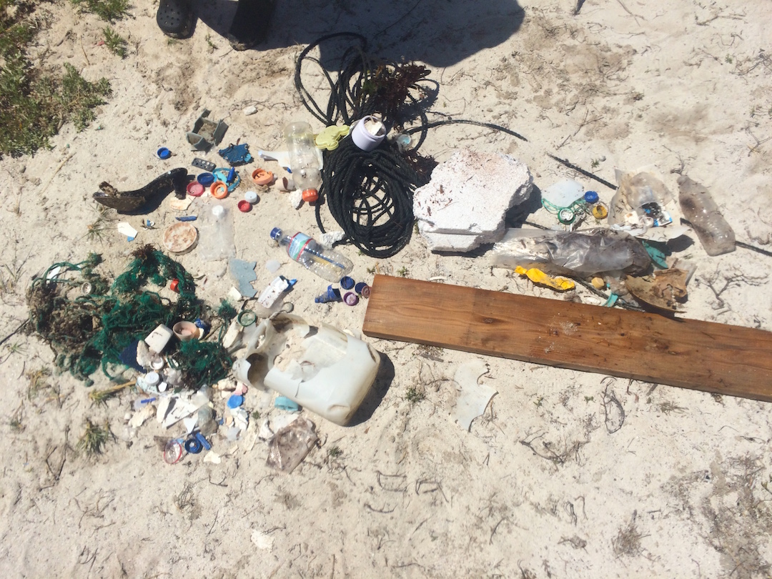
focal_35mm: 29
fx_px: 647
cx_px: 386
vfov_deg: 48.2
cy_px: 290
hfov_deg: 61.7
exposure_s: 1/5882
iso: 32
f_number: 2.2
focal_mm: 4.15
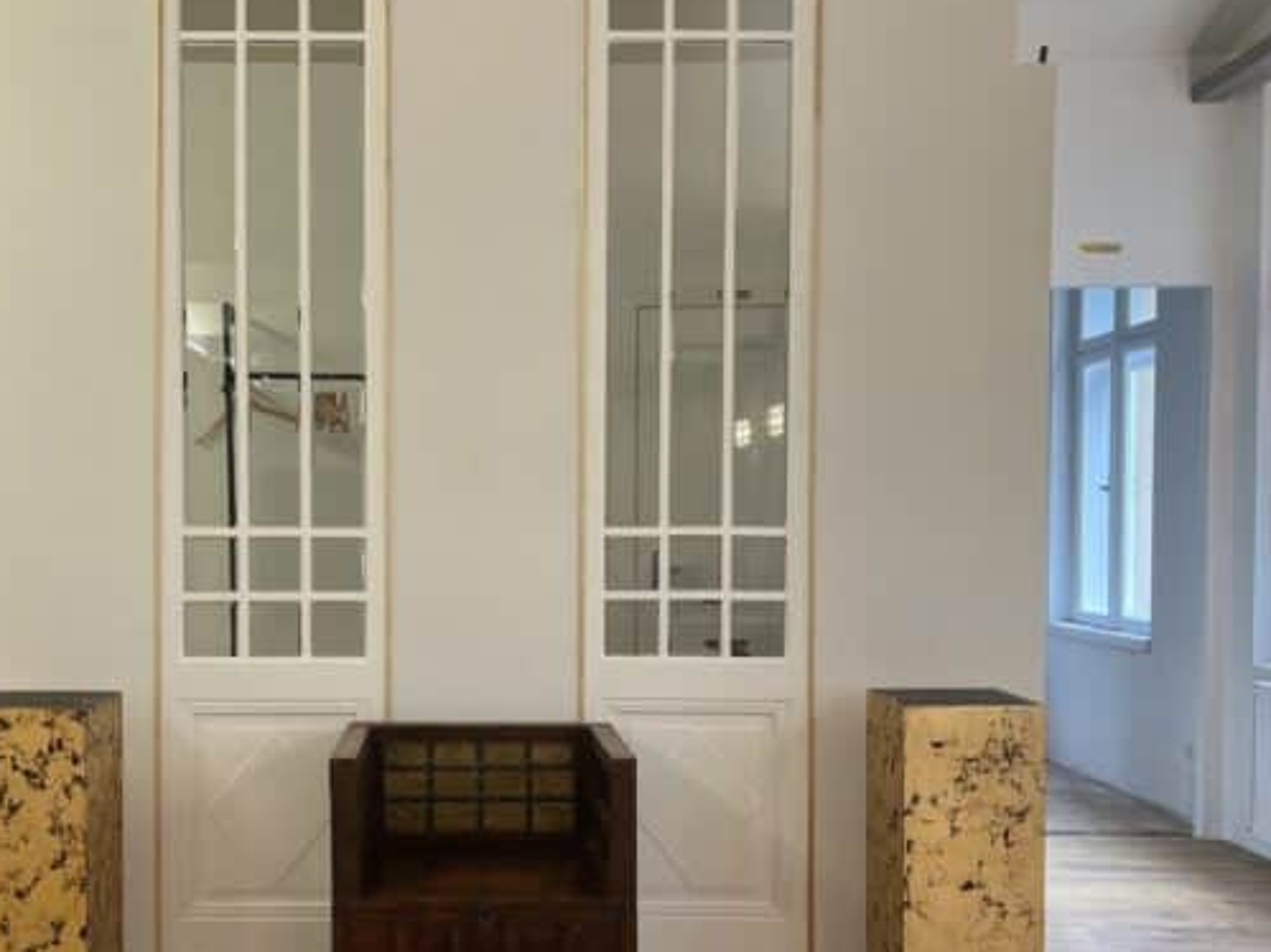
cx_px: 499
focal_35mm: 40
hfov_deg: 46.5
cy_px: 555
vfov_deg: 35.9
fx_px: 1468
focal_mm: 5.1
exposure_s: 1/100
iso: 100
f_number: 1.6
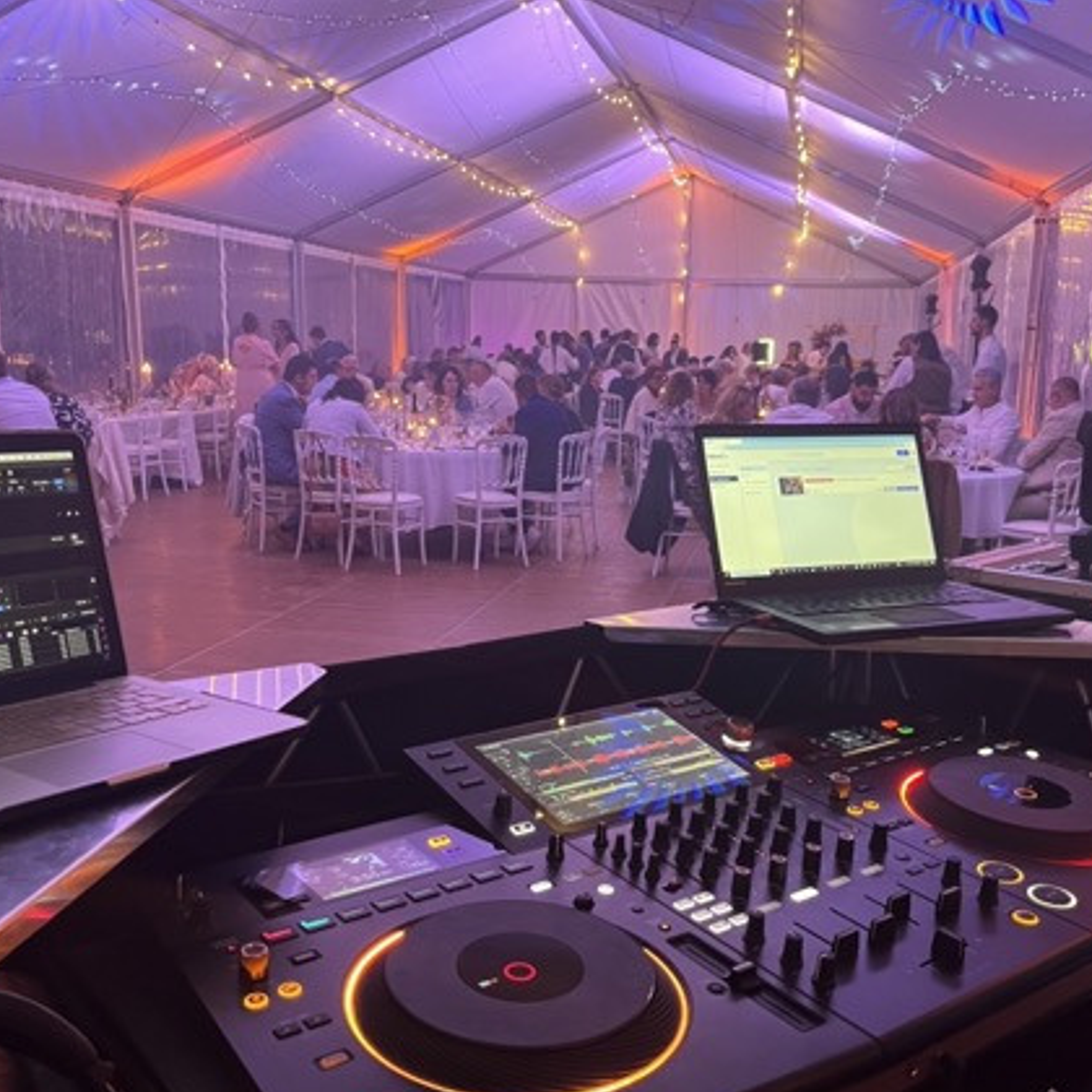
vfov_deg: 47.1
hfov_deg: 47.2
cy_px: 621
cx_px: 590
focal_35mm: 35
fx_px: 1249
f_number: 1.6
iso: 500
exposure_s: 1/45
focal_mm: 5.1
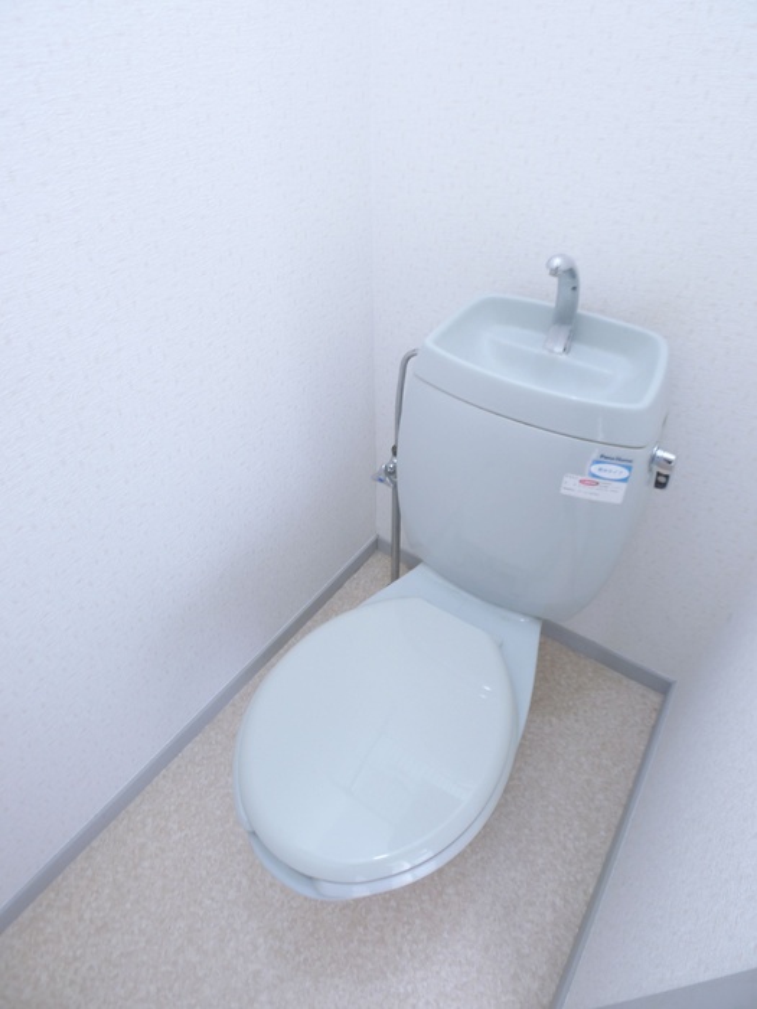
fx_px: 700
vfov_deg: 71.6
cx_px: 378
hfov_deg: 56.8
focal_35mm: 24
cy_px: 504
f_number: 2
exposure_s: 1/6
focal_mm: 5.1
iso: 80
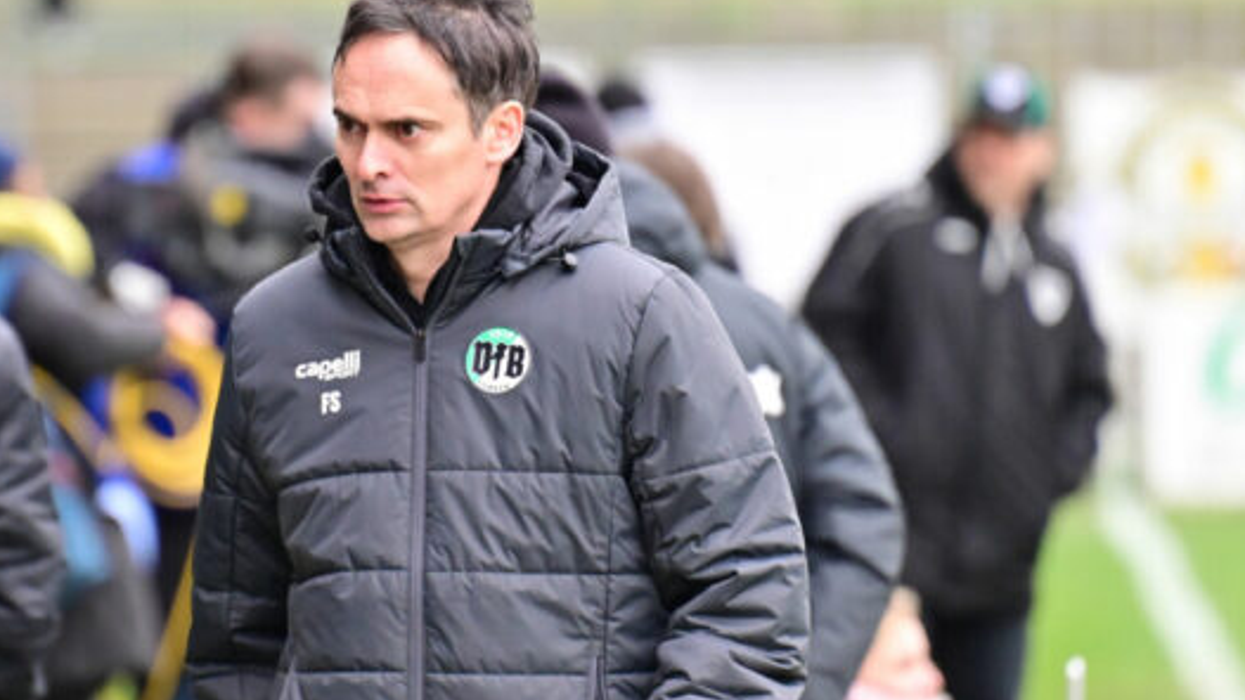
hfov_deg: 5.6
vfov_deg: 3.1
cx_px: 492
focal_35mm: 388
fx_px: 12810
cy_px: 383
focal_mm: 280
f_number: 4
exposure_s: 1/1250
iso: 3200
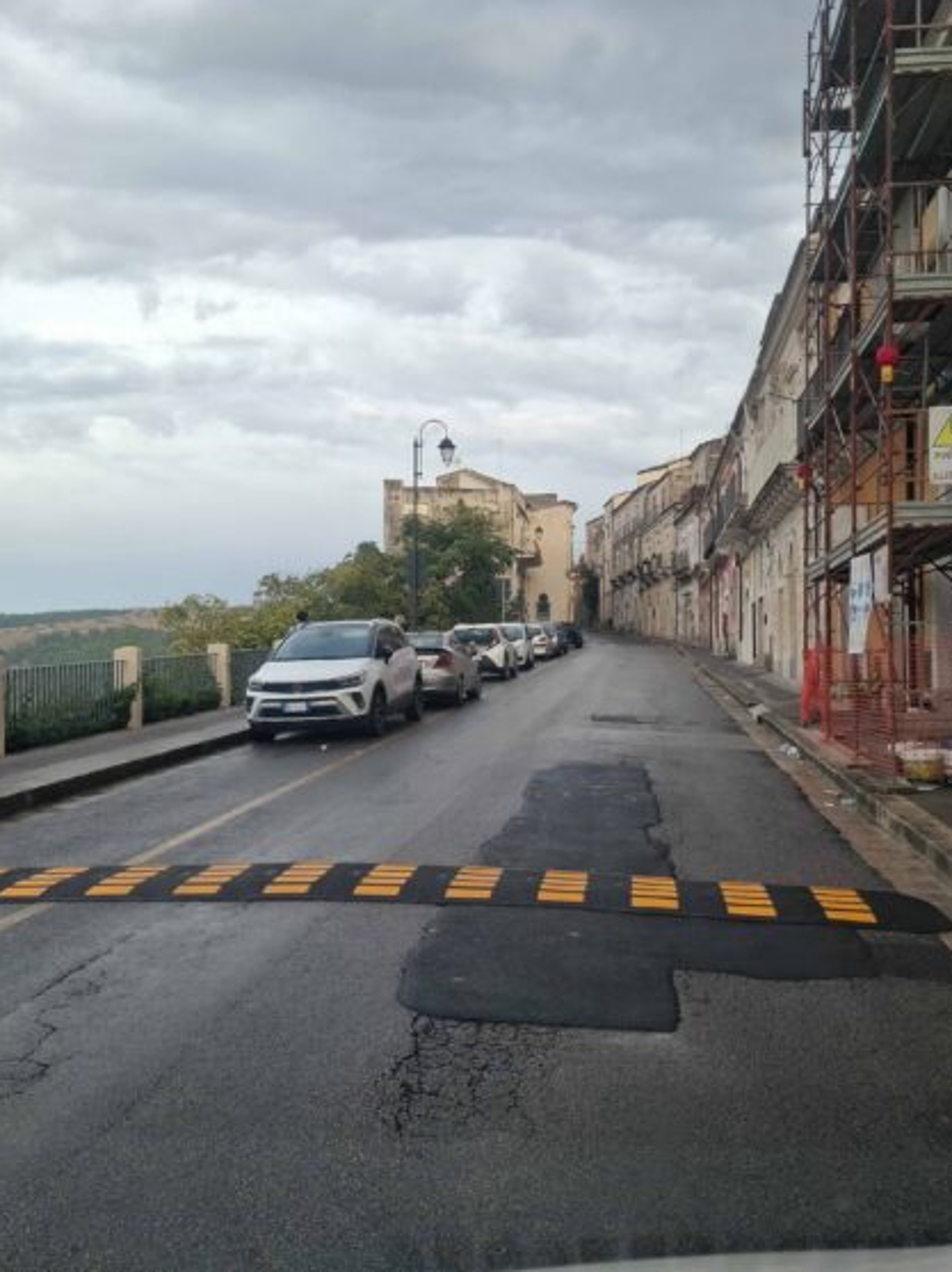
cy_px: 634
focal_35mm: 31
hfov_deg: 45.4
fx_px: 1138
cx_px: 507
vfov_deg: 58.4
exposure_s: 1/221
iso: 50
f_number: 1.8
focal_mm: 5.54
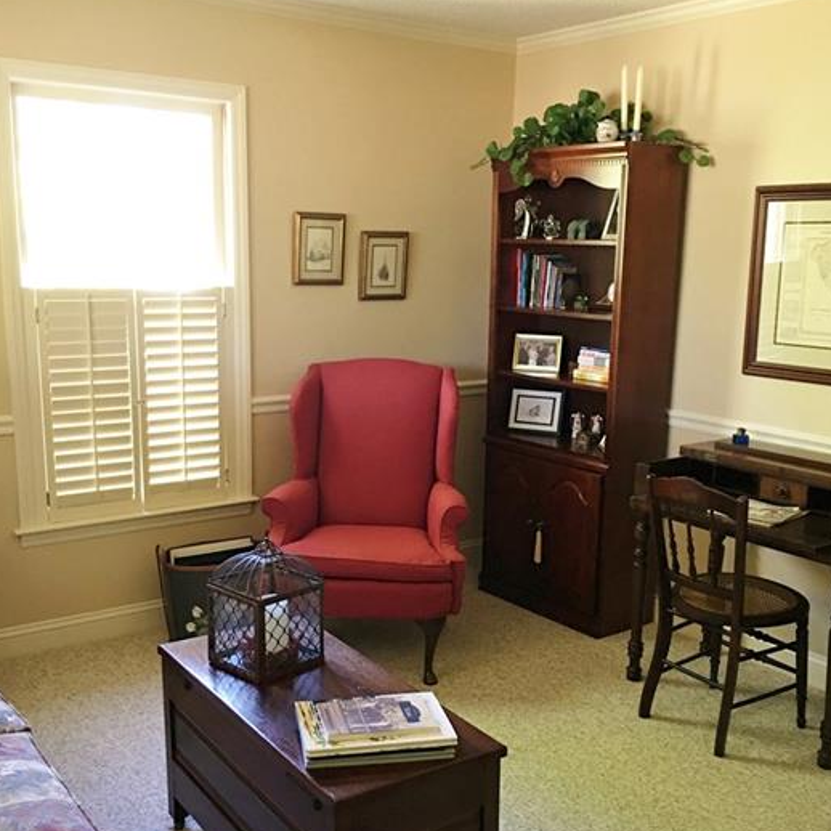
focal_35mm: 38
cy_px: 494
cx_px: 427
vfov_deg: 43.7
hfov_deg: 43.9
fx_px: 1032
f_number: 2.2
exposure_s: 1/15
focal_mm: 4.15
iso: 100
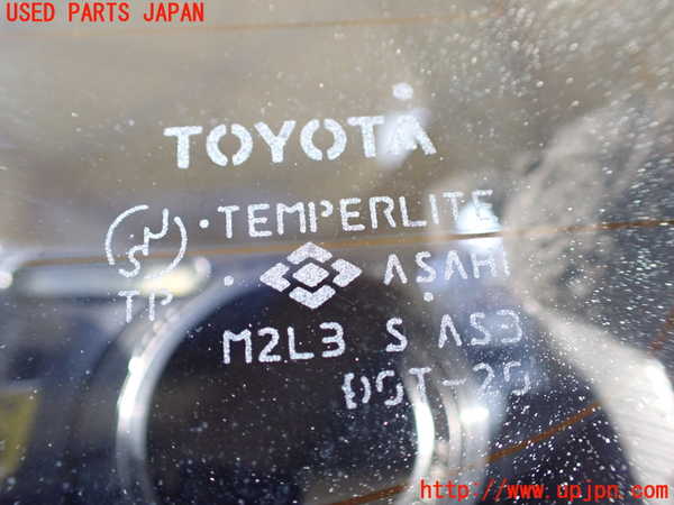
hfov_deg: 60.0
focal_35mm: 30
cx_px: 337
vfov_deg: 46.8
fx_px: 584
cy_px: 252
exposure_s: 1/100
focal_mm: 5.4
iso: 800
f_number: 2.3
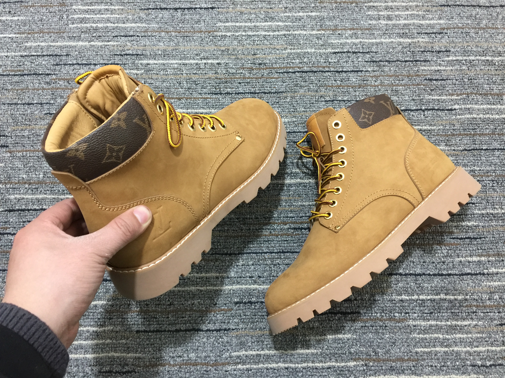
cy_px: 189
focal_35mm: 29
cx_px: 252
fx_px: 423
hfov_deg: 61.7
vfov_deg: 48.2
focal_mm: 4.15
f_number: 2.2
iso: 100
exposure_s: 1/17
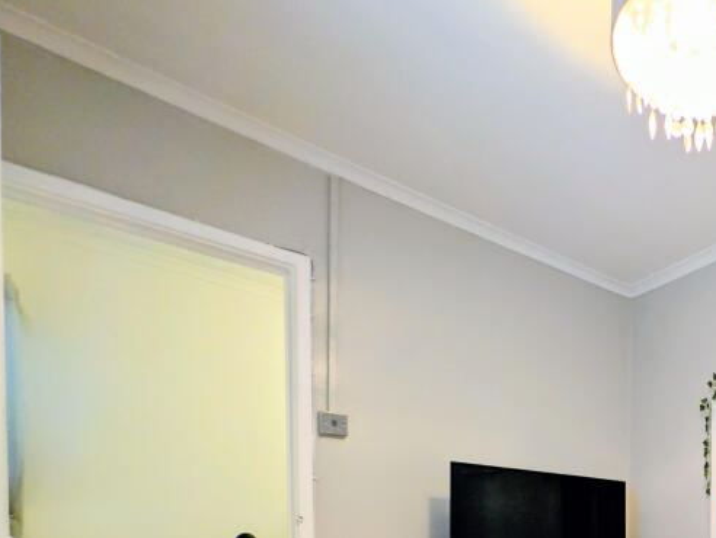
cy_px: 549
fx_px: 518
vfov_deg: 45.5
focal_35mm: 25
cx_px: 712
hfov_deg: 54.5
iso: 114
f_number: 1.95
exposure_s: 1/16.7
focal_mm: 2.23
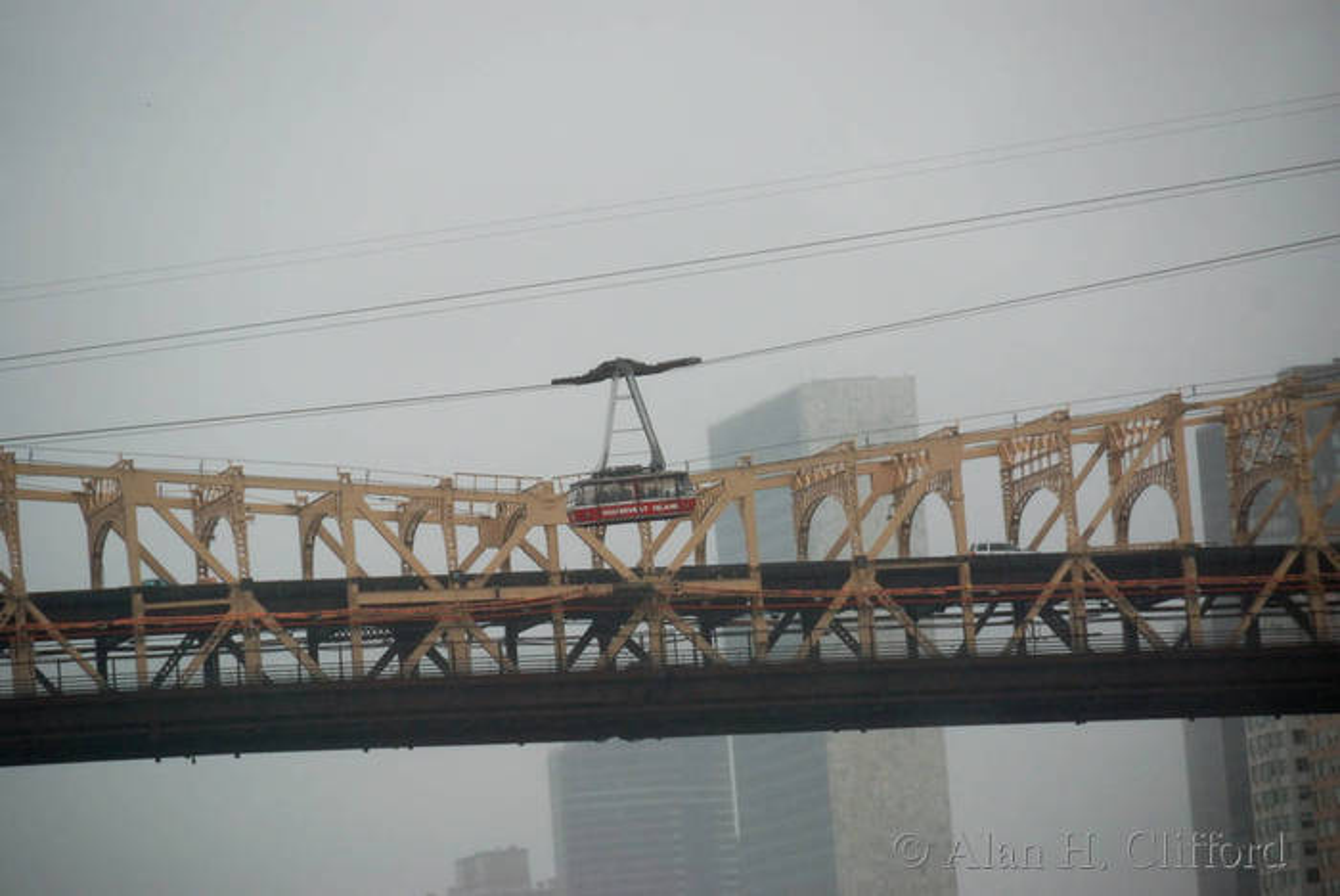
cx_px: 670
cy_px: 448
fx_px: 11176
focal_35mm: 300
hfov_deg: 6.9
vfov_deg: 4.6
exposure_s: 1/400
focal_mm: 200
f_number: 5.6
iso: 500
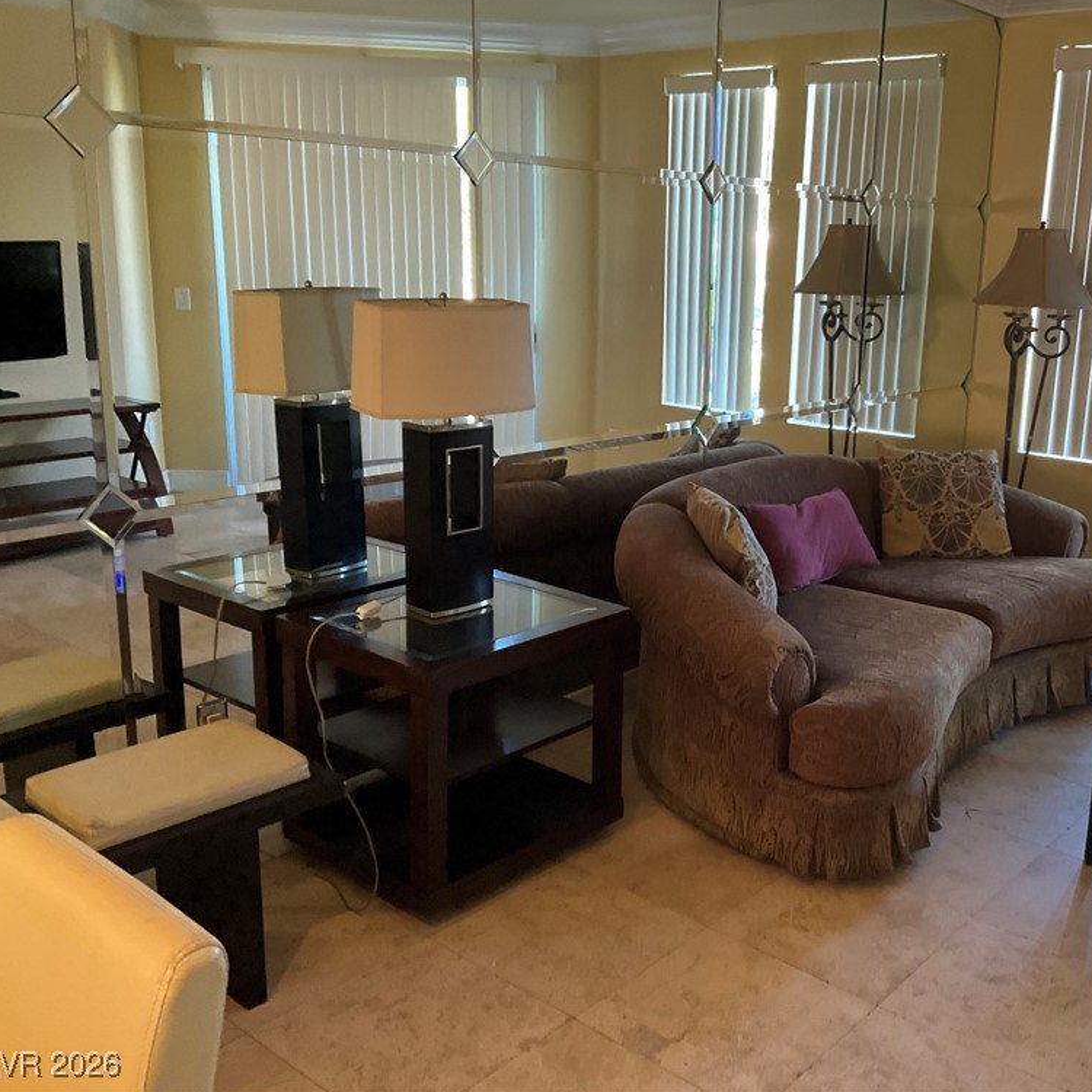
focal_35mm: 35
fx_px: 1249
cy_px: 537
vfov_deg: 47.2
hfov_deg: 46.6
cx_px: 718
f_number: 1.8
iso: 200
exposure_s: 1/60
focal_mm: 3
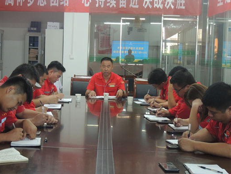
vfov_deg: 23.3
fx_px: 420
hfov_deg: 30.6
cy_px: 72
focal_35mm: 63
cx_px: 94
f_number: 3.6
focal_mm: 8.9
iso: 400
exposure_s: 1/13
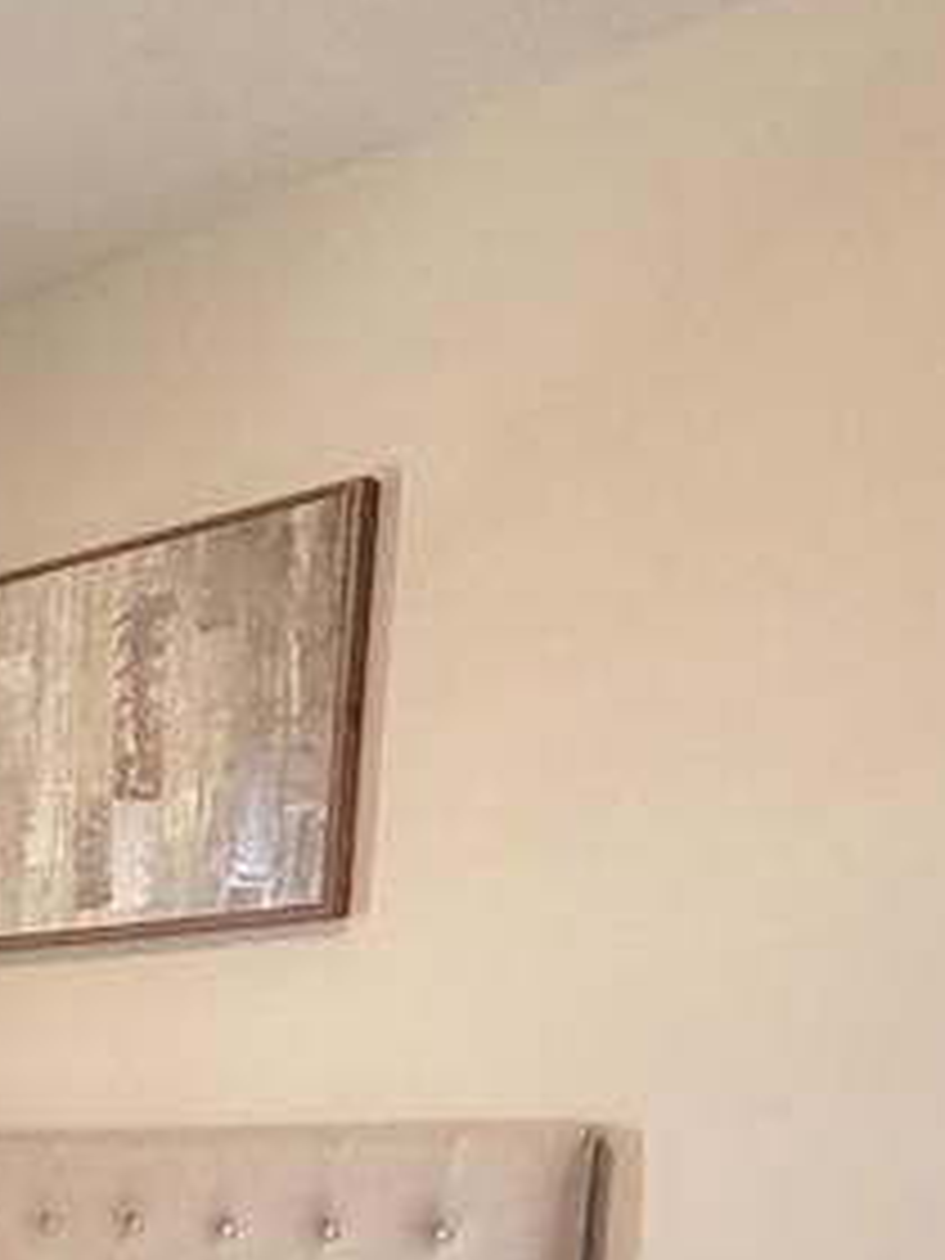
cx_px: -567
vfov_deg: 27.7
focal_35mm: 60
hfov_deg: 20.1
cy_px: 1562
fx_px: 2184
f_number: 2.2
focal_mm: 2.22
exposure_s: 1/60
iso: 250
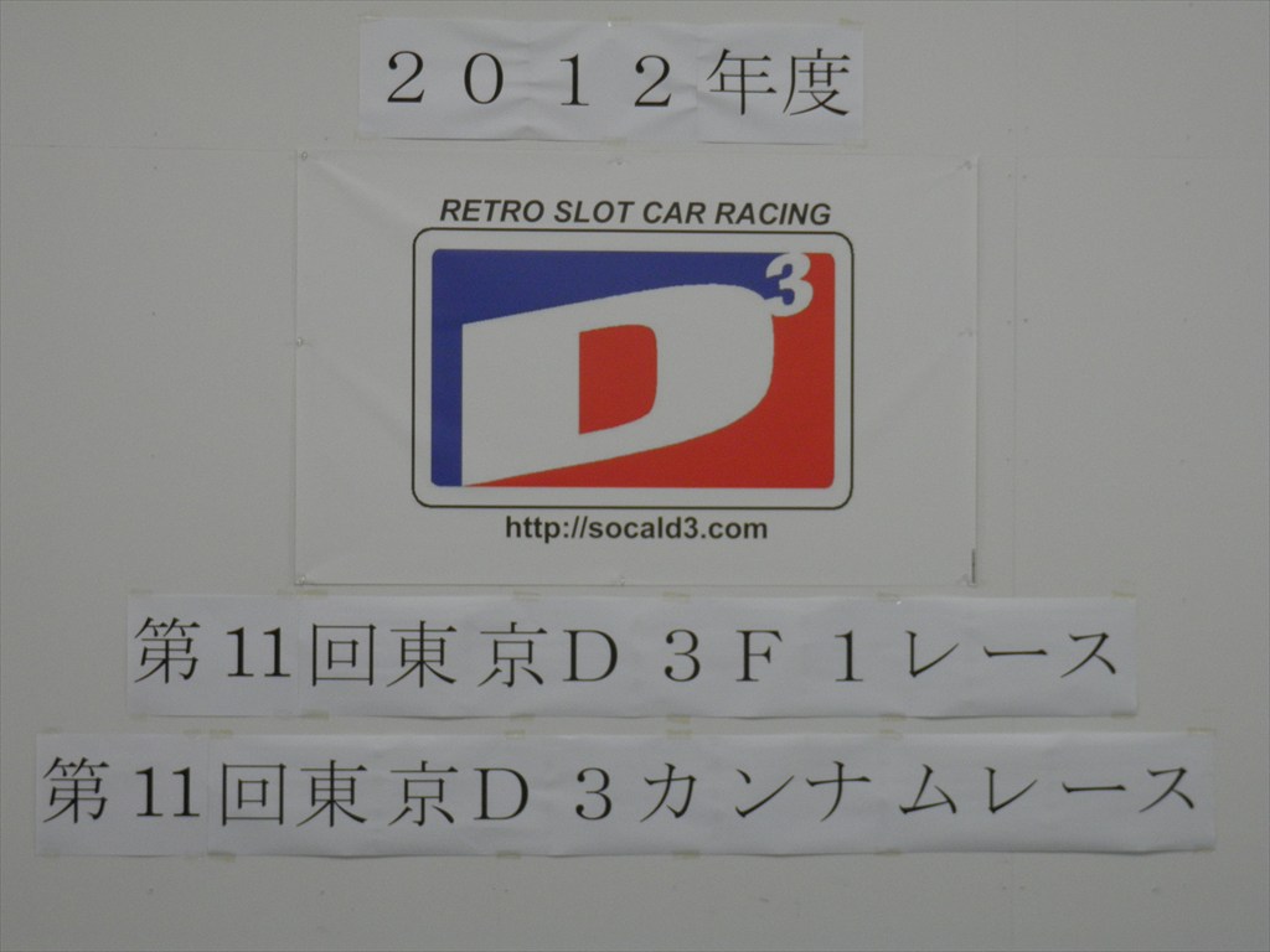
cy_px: 476
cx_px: 635
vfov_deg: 17.4
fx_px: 3119
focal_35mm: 85
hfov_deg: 23.0
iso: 200
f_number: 5.2
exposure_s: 1/20
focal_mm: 14.9
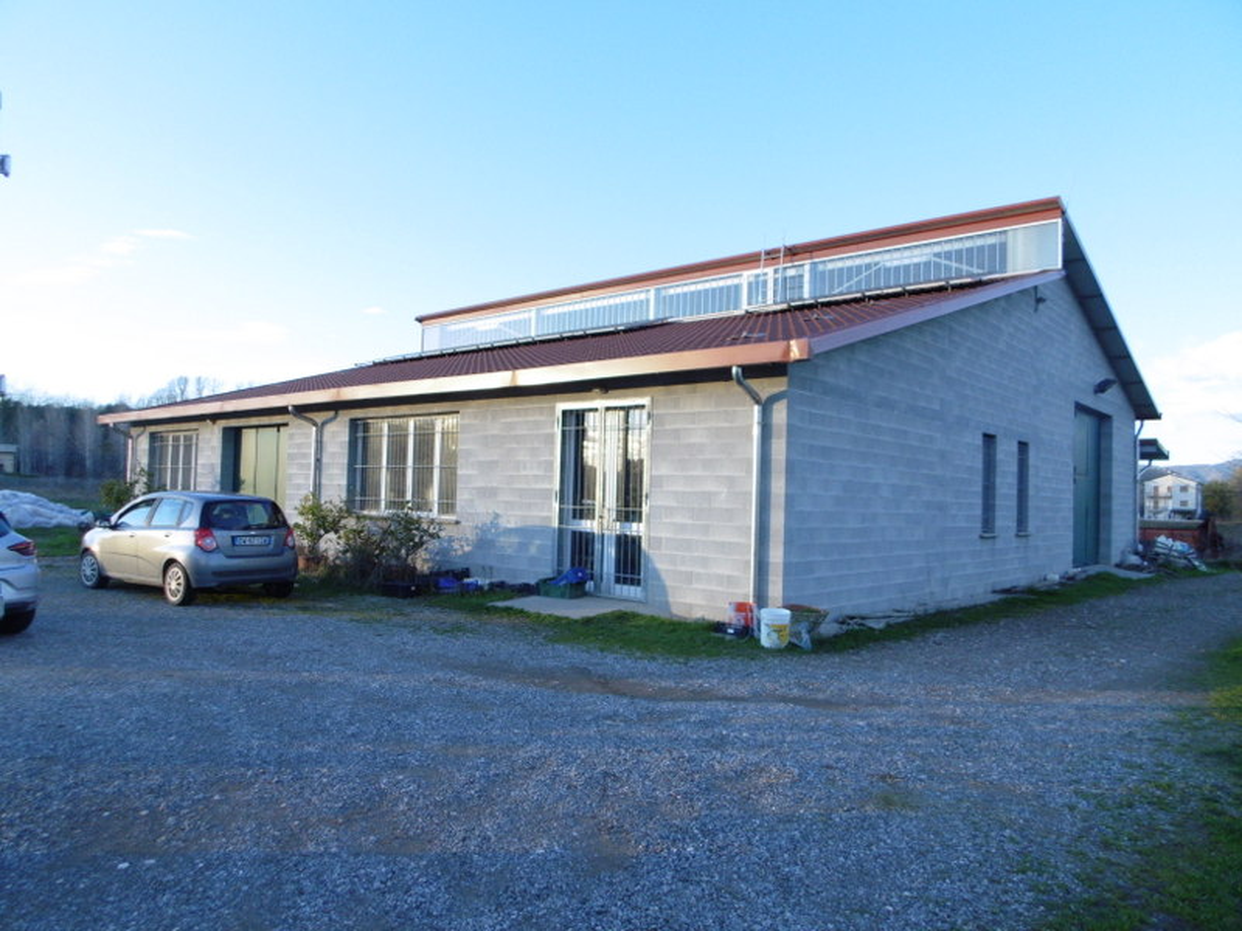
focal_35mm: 25
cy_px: 466
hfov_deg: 69.4
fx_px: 897
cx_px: 621
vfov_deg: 54.9
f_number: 3.1
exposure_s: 1/320
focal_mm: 4.5
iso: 100
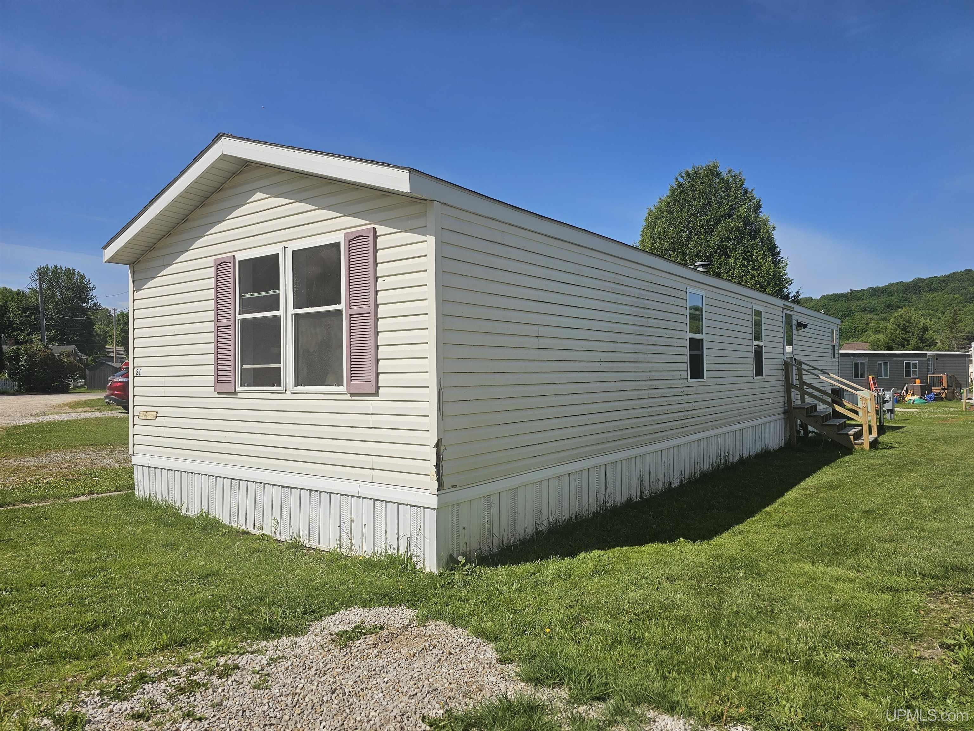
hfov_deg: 73.9
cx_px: 487
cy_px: 366
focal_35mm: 23
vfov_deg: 58.9
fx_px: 647
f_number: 1.7
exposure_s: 1/1695
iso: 10
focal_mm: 6.3
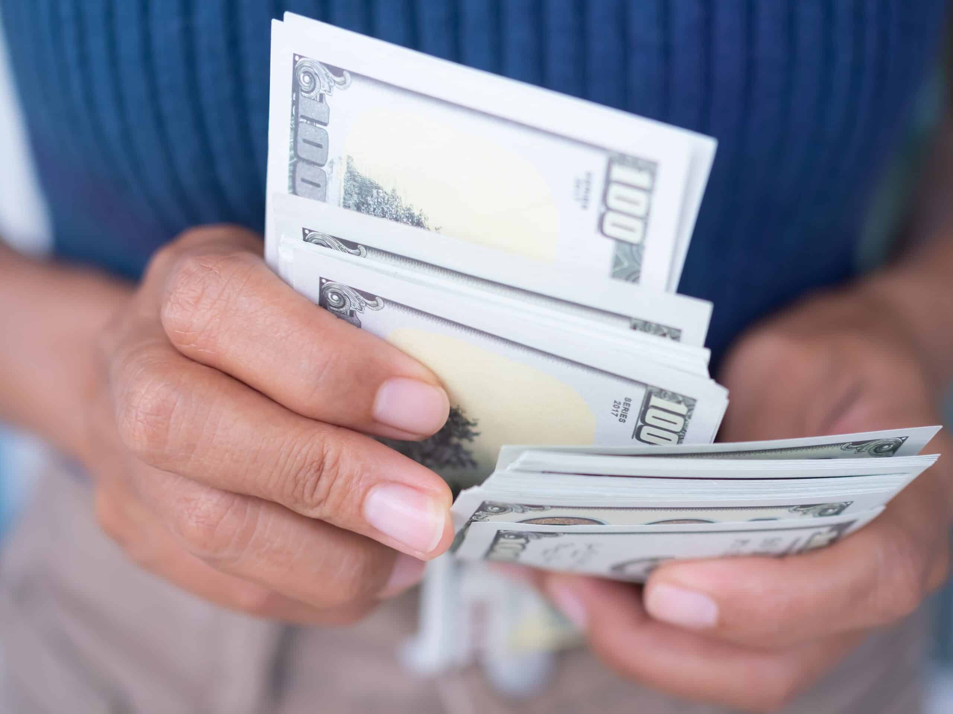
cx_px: 476
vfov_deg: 29.1
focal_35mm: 50
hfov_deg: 38.2
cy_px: 357
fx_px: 1377
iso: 200
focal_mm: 25
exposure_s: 1/400
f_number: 2.2
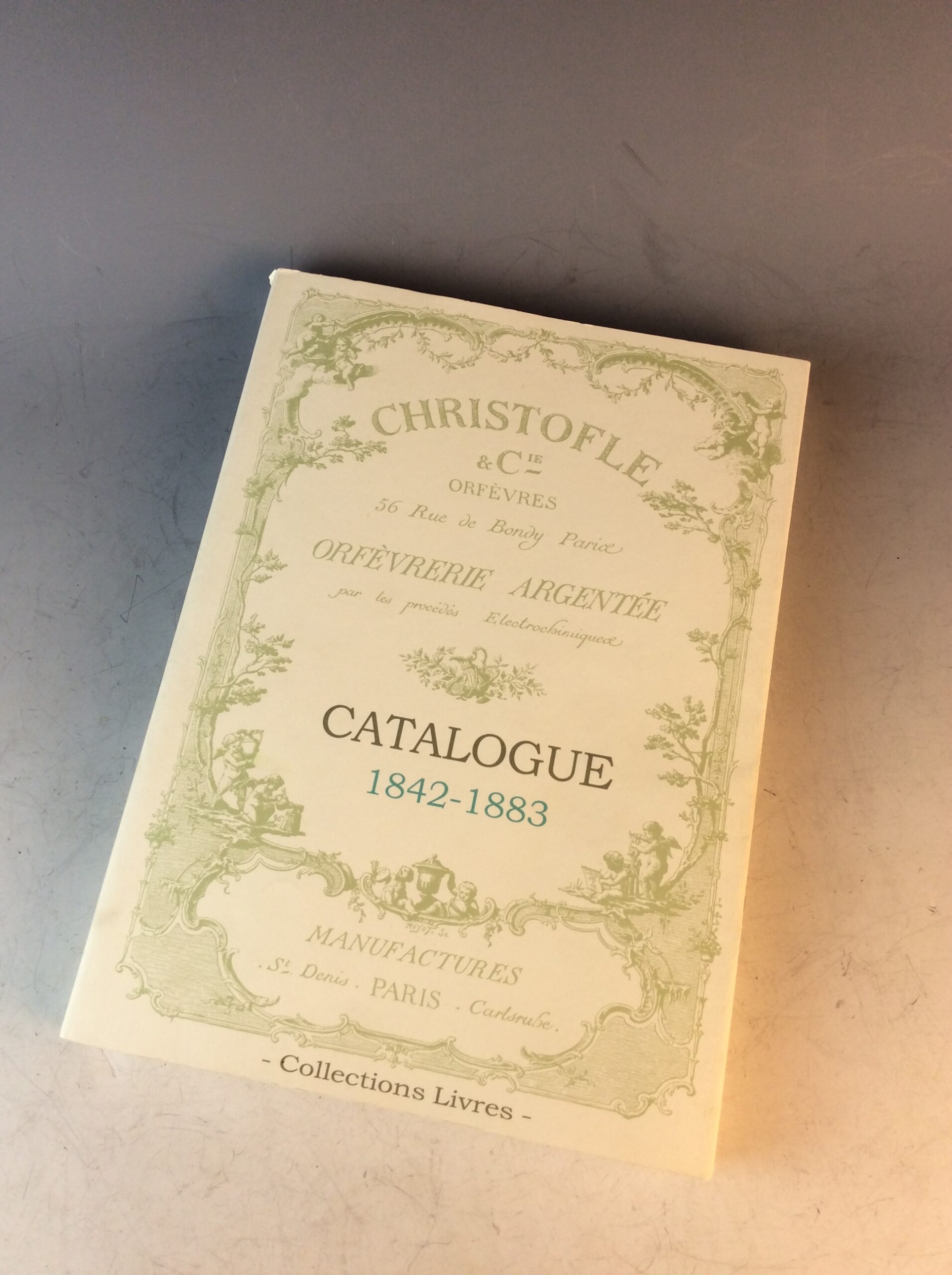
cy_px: 638
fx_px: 1177
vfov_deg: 56.9
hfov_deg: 44.1
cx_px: 476
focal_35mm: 32
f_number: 2.4
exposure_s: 1/103
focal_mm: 3.3
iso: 32
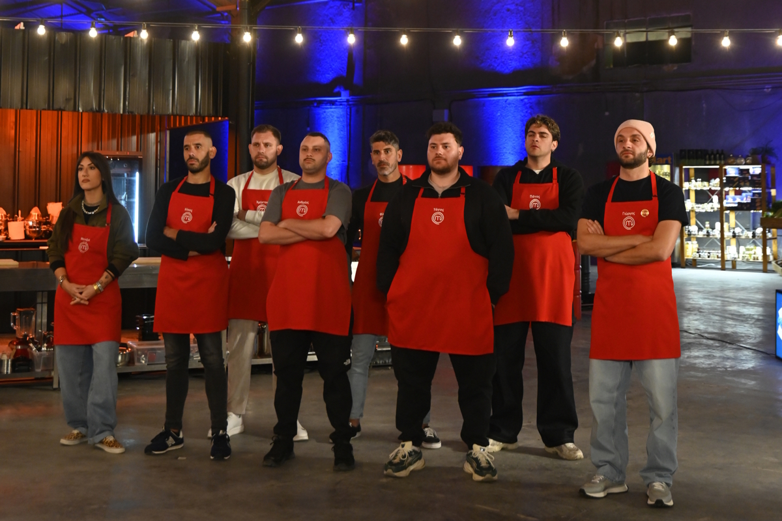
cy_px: 260
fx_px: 782
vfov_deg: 36.9
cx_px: 391
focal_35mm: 36
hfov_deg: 53.1
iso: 3200
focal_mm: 36
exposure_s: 1/100
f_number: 3.2
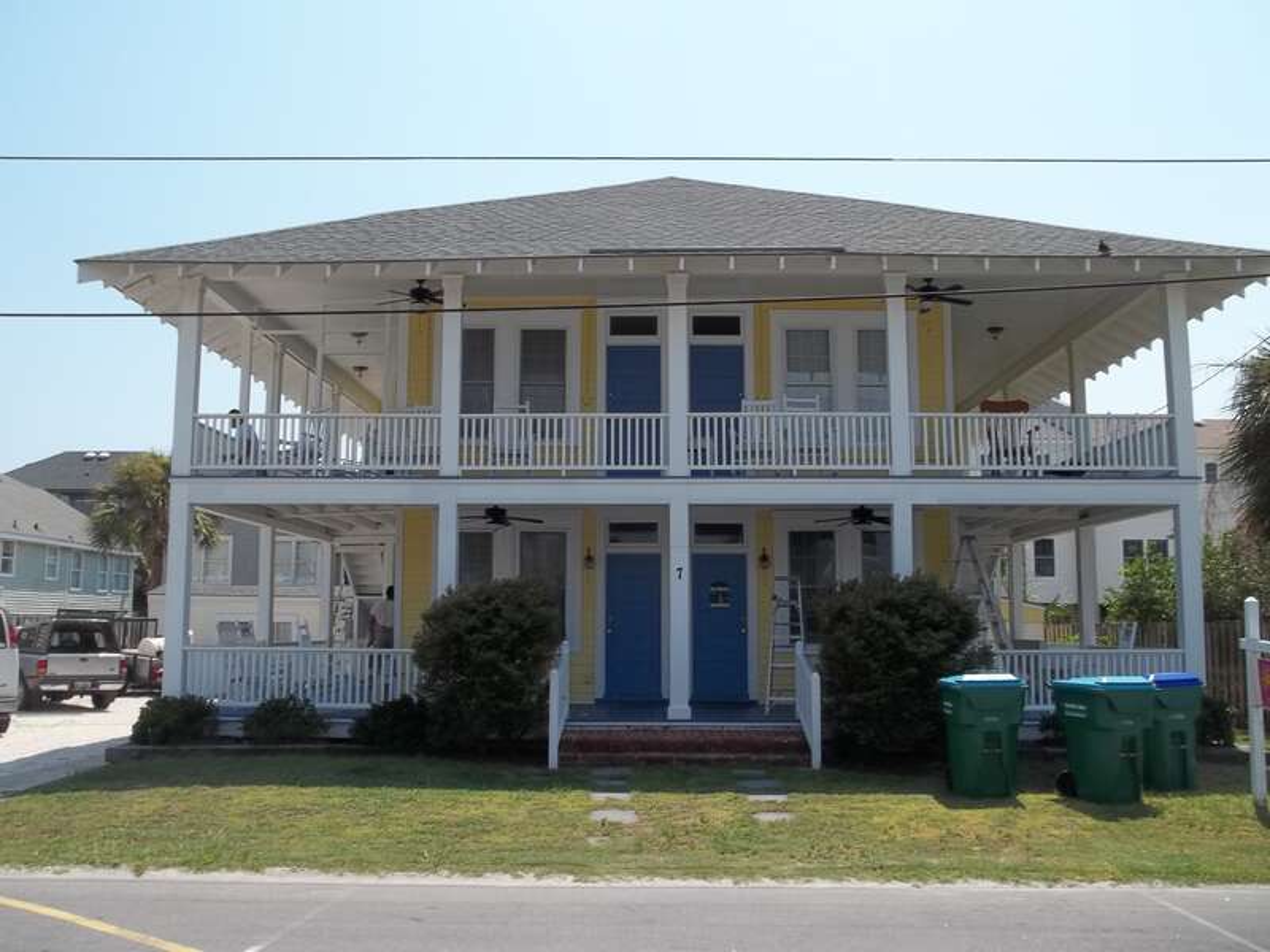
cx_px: 635
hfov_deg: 55.4
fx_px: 1211
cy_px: 476
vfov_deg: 42.9
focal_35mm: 33
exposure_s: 1/160
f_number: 8
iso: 64
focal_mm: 5.9
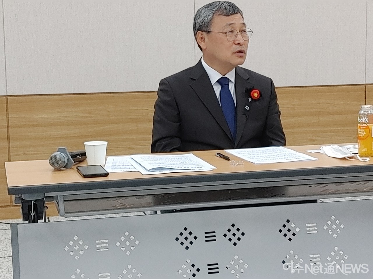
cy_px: 140
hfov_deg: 27.0
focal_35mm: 72
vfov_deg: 20.4
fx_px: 776
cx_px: 186
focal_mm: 4.81
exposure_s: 1/120
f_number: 1.8
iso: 250
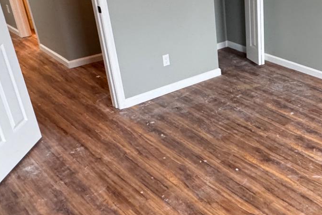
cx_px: 298
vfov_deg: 30.5
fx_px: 394
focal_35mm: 44
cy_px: 97
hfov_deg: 40.6
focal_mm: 2.22
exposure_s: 1/120
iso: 250
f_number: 2.2
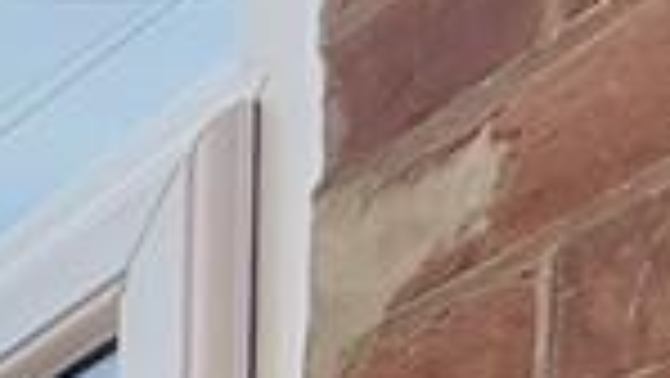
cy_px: 1269
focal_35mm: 105
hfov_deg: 13.0
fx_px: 1866
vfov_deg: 8.7
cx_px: -1097
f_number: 2.2
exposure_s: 1/395
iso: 64
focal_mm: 2.22
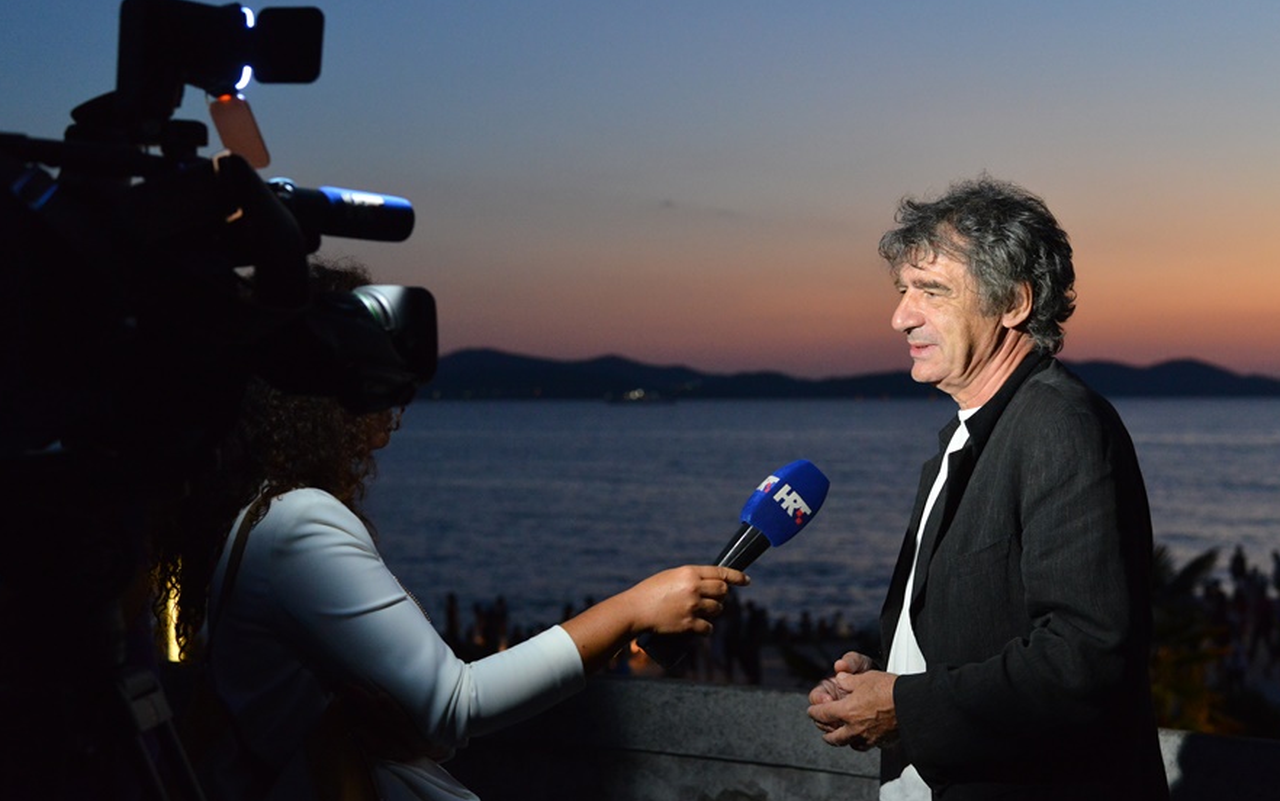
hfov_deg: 38.9
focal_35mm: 52
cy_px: 408
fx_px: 1815
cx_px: 649
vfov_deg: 24.9
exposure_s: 1/320
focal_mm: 50
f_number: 4
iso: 4000
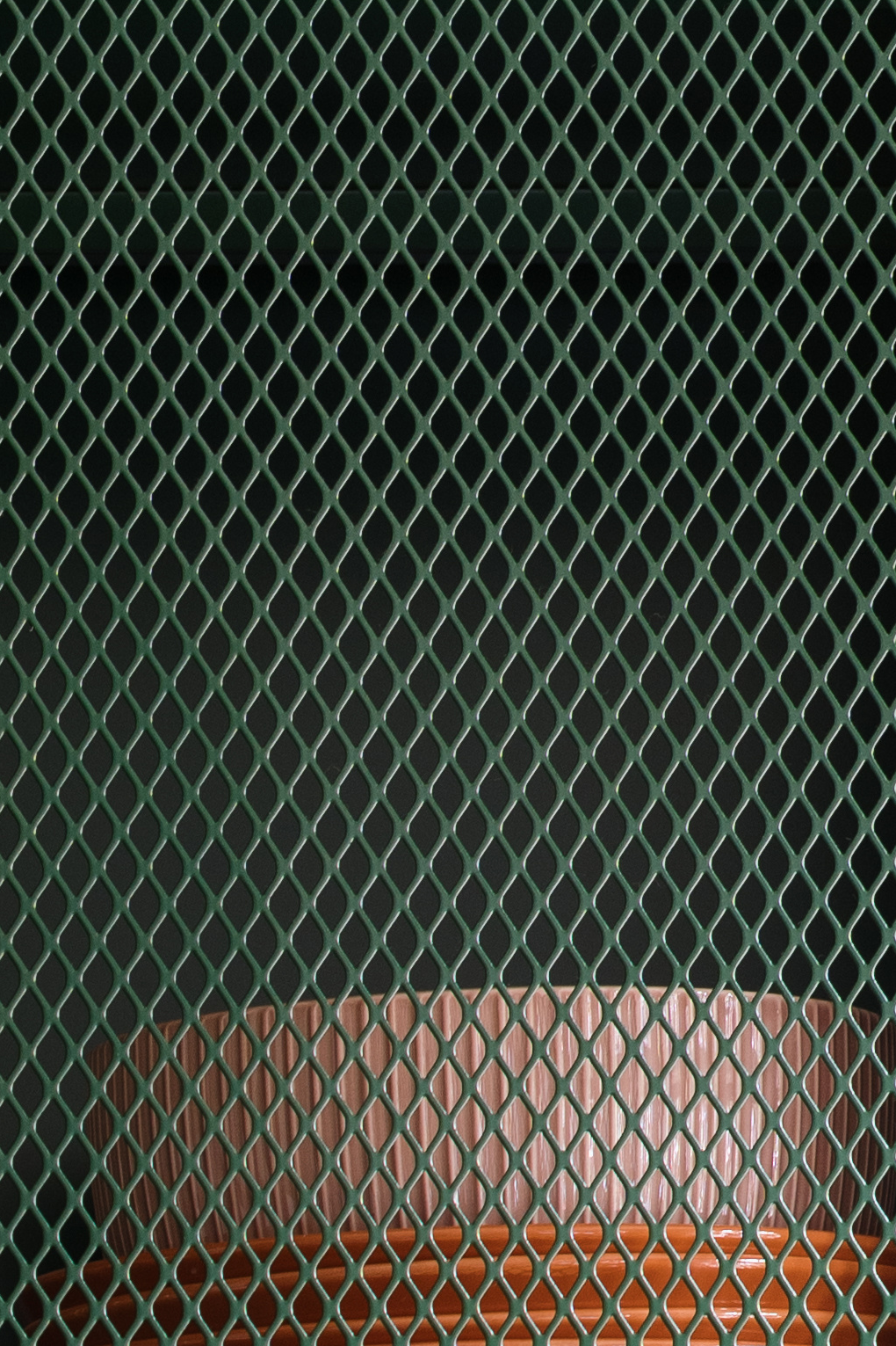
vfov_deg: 10.2
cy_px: 2025
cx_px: -542
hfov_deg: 6.9
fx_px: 7320
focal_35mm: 196
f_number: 5.6
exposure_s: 1/4
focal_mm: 50
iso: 320
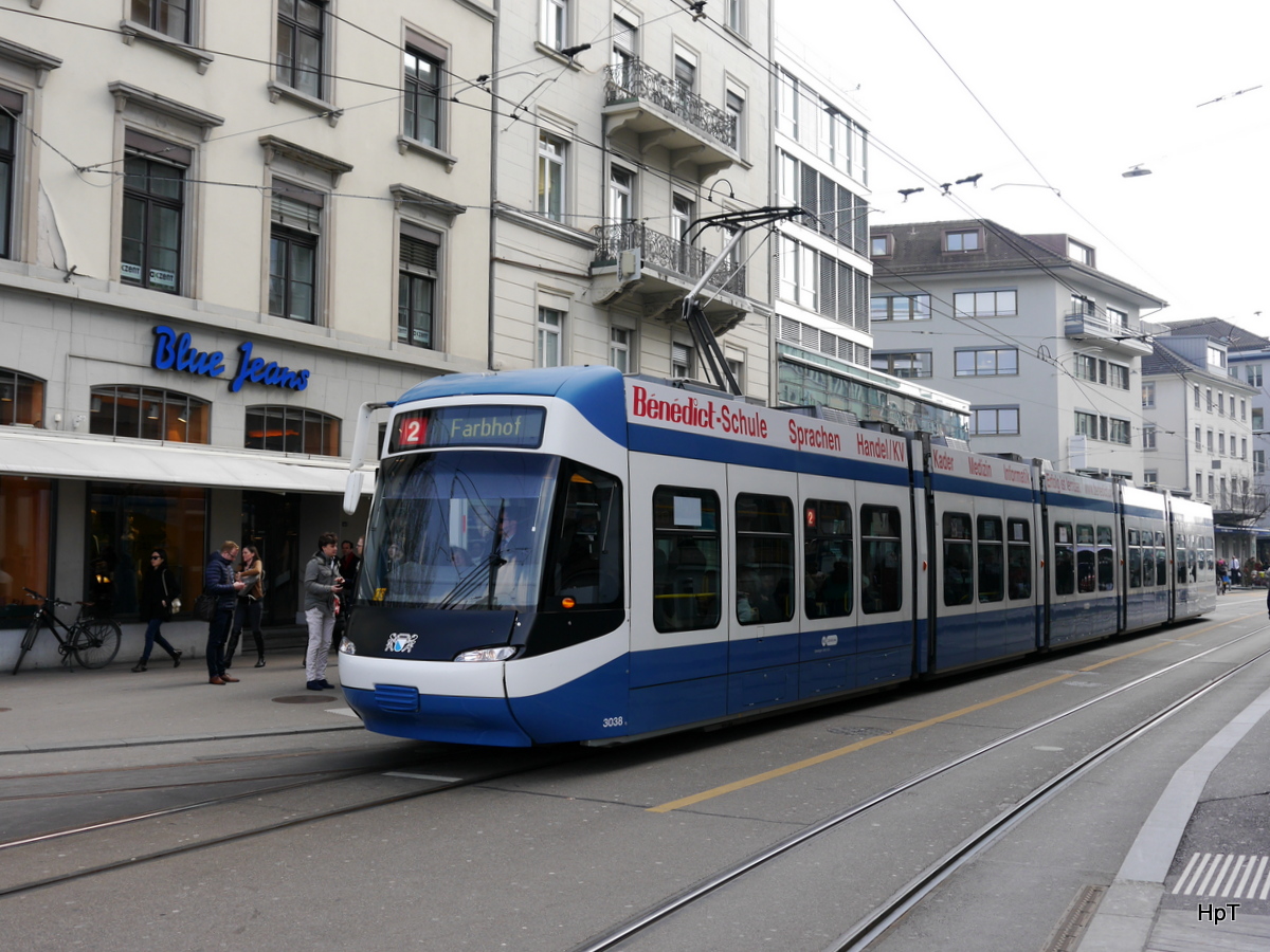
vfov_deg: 39.7
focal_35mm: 36
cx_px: 635
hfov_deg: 51.4
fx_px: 1321
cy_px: 476
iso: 160
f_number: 5.6
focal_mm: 18
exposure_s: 1/200
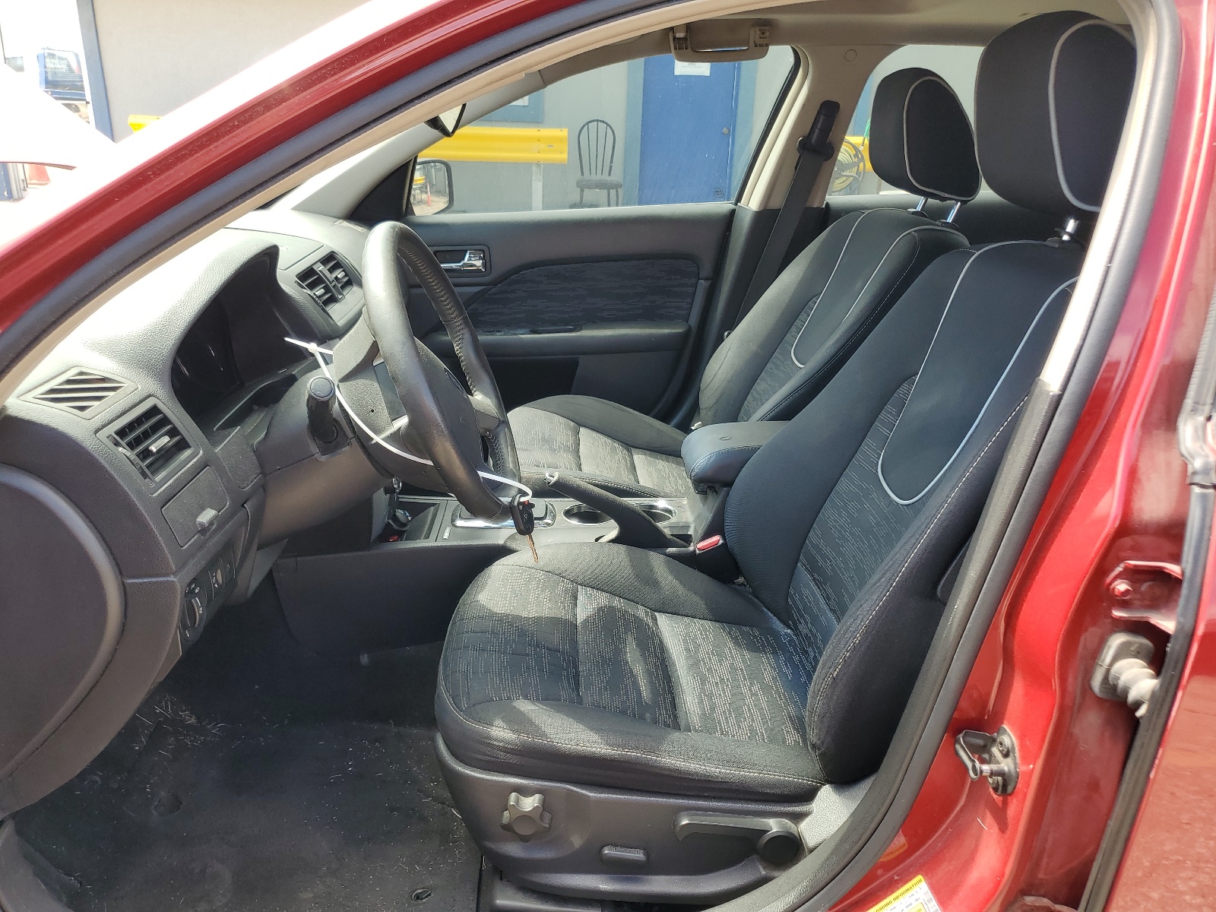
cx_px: 608
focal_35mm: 26
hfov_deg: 67.3
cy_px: 456
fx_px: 913
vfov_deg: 53.1
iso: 50
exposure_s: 1/400
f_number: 1.5
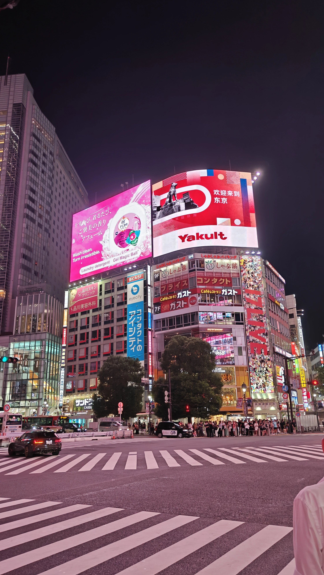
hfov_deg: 42.9
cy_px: 290
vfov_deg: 69.9
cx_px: 164
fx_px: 412
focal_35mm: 27
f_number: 1.8
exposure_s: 1/120
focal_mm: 5.59
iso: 800
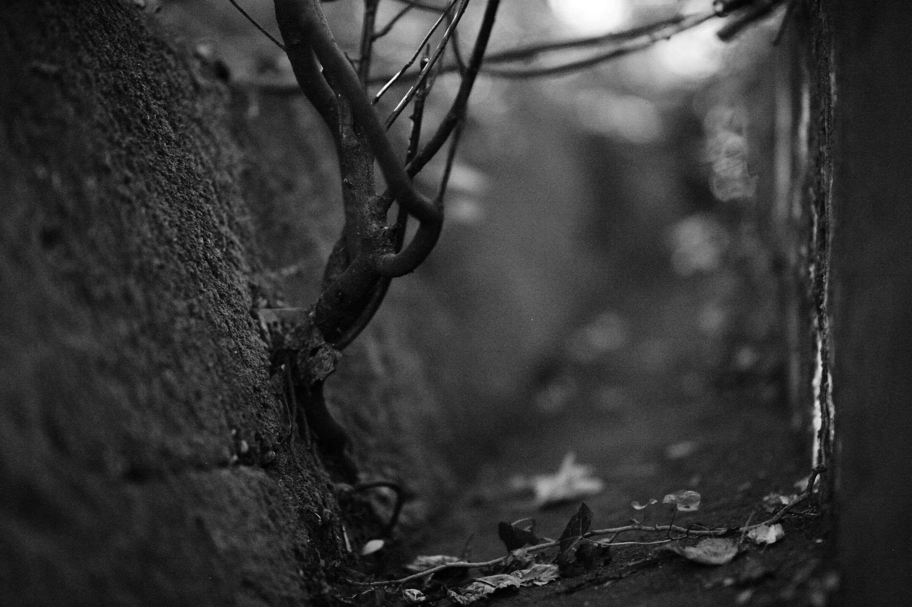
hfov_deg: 23.9
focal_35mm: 85
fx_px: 2152
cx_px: 456
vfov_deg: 16.1
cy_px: 304
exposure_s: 1/2500
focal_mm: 85
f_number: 1.4
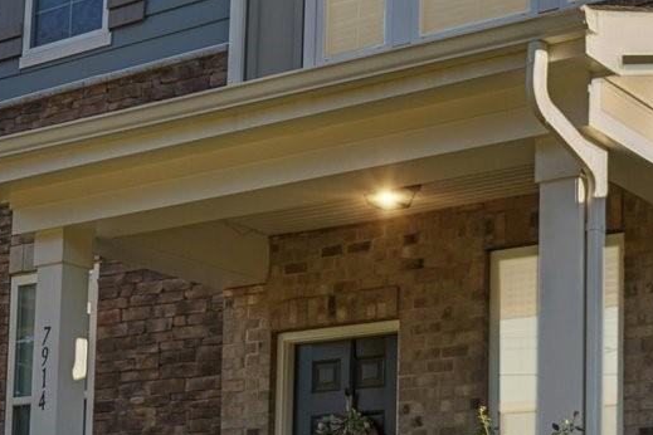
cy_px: 111
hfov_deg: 27.7
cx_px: 545
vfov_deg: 19.1
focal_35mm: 71
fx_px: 1288
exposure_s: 1/125
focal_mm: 18
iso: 400
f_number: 8
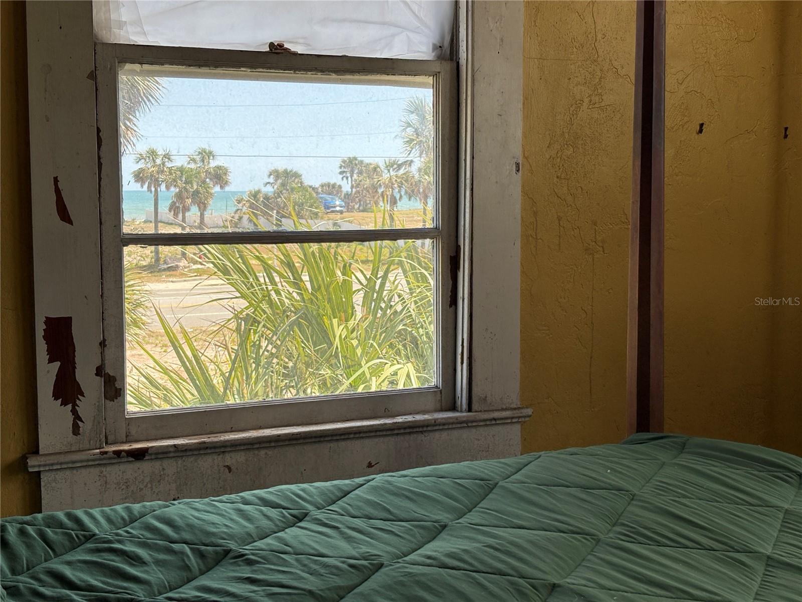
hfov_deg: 36.8
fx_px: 1205
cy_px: 301
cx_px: 401
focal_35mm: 52
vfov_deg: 28.0
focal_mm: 5.96
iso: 32
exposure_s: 1/701
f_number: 1.6
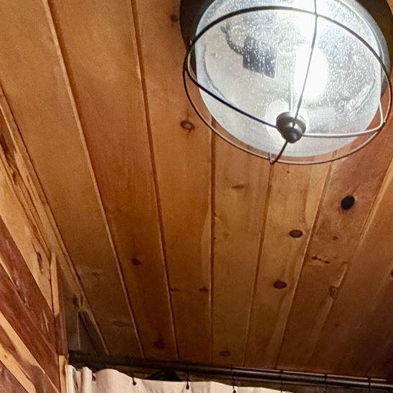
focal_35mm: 52
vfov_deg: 21.9
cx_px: 385
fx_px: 668
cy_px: 693
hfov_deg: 30.6
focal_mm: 2.22
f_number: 2.2
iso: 500
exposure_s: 1/60
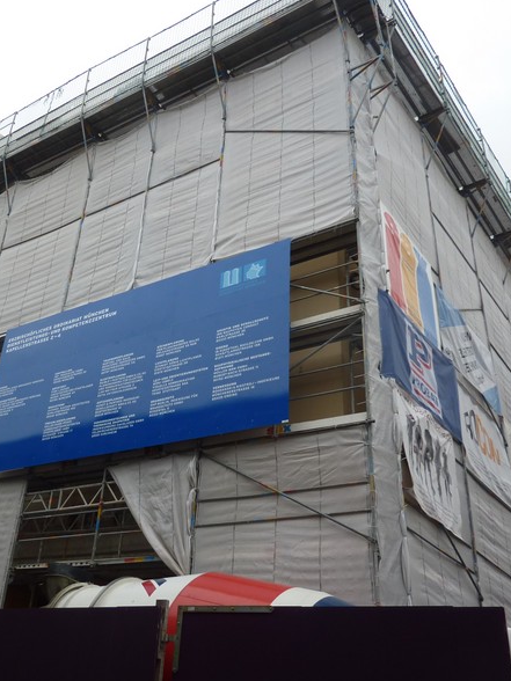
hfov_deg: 40.9
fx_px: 669
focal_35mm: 34
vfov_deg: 54.0
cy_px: 340
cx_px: 143
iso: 80
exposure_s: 1/80
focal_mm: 4.1
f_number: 3.3
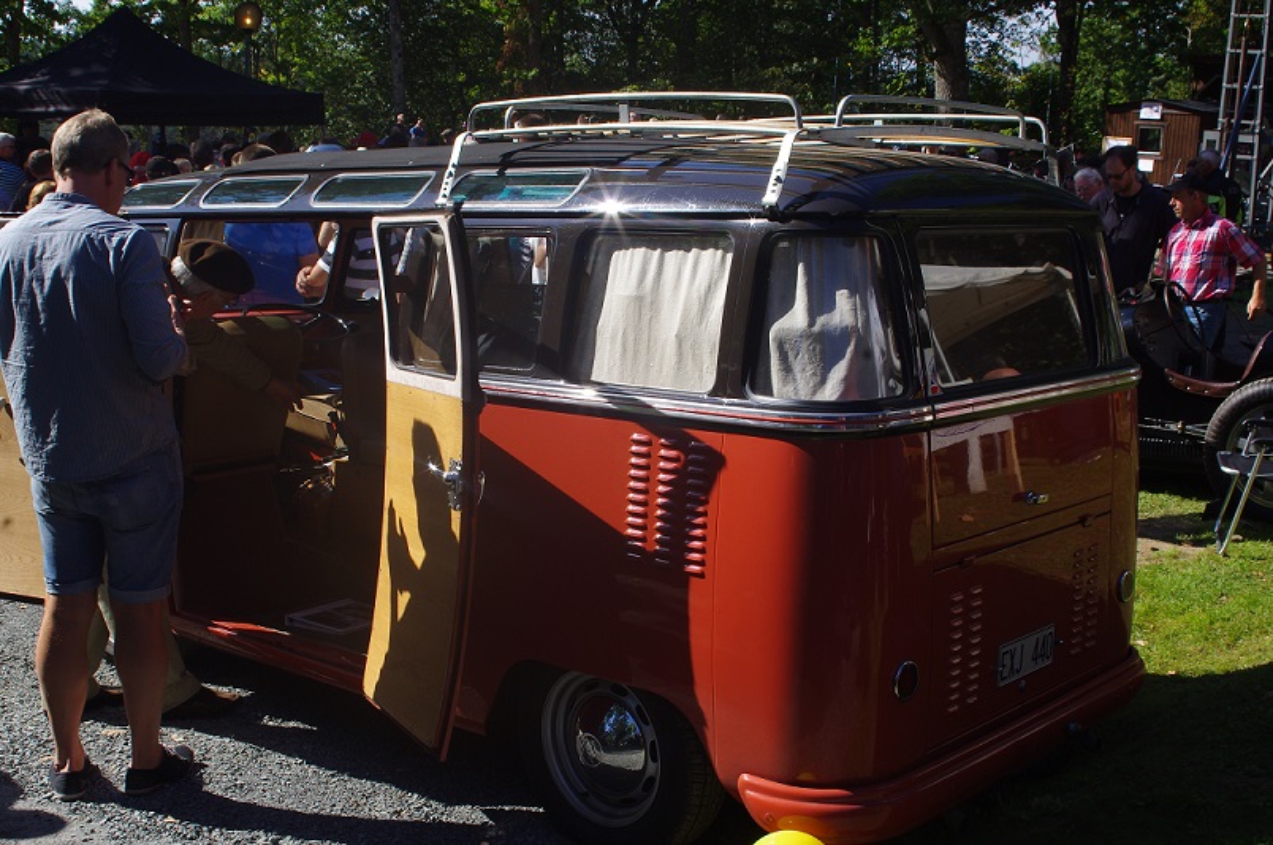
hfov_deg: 46.4
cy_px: 422
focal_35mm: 42
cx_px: 636
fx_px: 1483
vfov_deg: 31.8
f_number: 11
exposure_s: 1/125
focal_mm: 28
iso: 200
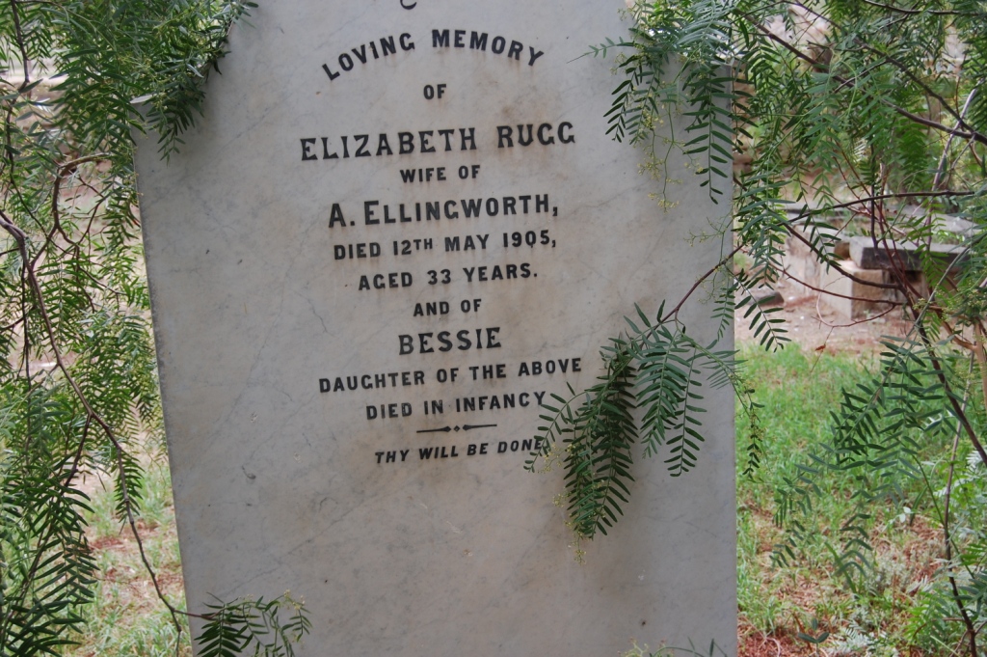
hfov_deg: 38.9
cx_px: 494
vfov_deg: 26.4
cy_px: 328
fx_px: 1397
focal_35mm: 51
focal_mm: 34
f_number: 6.3
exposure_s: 1/160
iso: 200
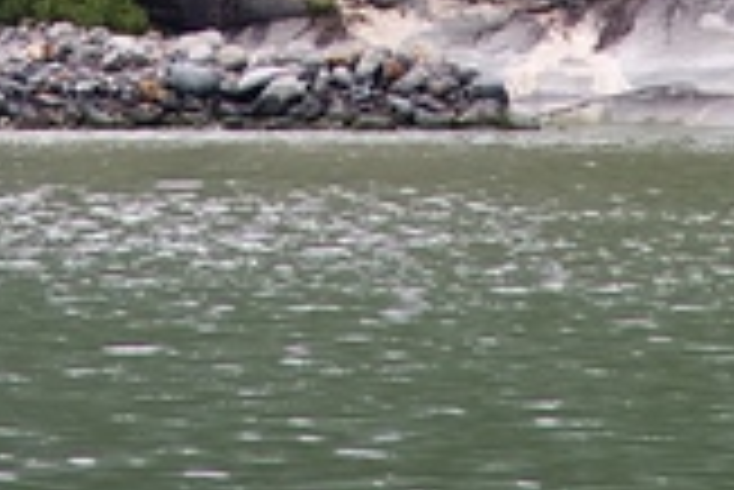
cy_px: -1164
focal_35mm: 944
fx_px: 19264
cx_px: 360
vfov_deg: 1.5
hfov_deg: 2.2
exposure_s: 1/250
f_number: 4
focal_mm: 120
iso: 180
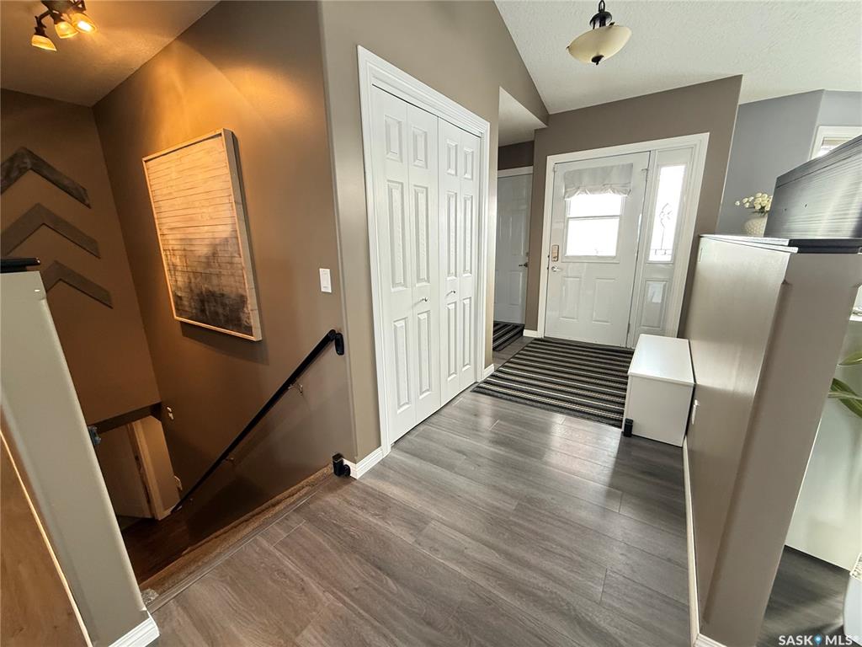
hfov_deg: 102.1
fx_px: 349
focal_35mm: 14
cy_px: 324
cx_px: 431
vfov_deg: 85.7
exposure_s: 1/60
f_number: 2.2
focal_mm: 2.22
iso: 200
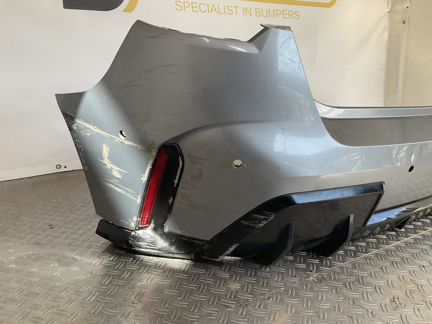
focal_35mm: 29
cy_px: 162
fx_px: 362
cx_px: 216
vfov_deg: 48.2
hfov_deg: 61.7
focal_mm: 3
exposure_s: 1/120
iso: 20
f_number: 1.8
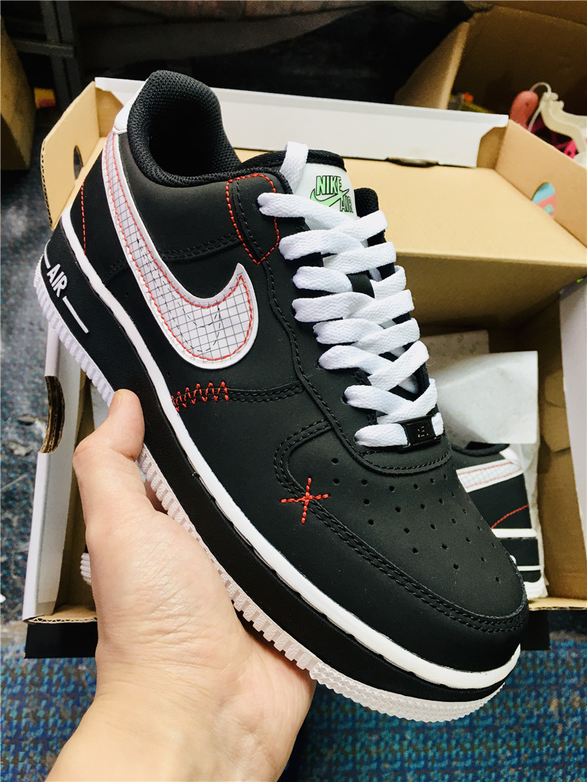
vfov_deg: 61.6
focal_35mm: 29
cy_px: 391
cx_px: 294
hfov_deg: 48.2
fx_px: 655
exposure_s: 1/33
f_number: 2.2
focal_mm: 4.15
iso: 40
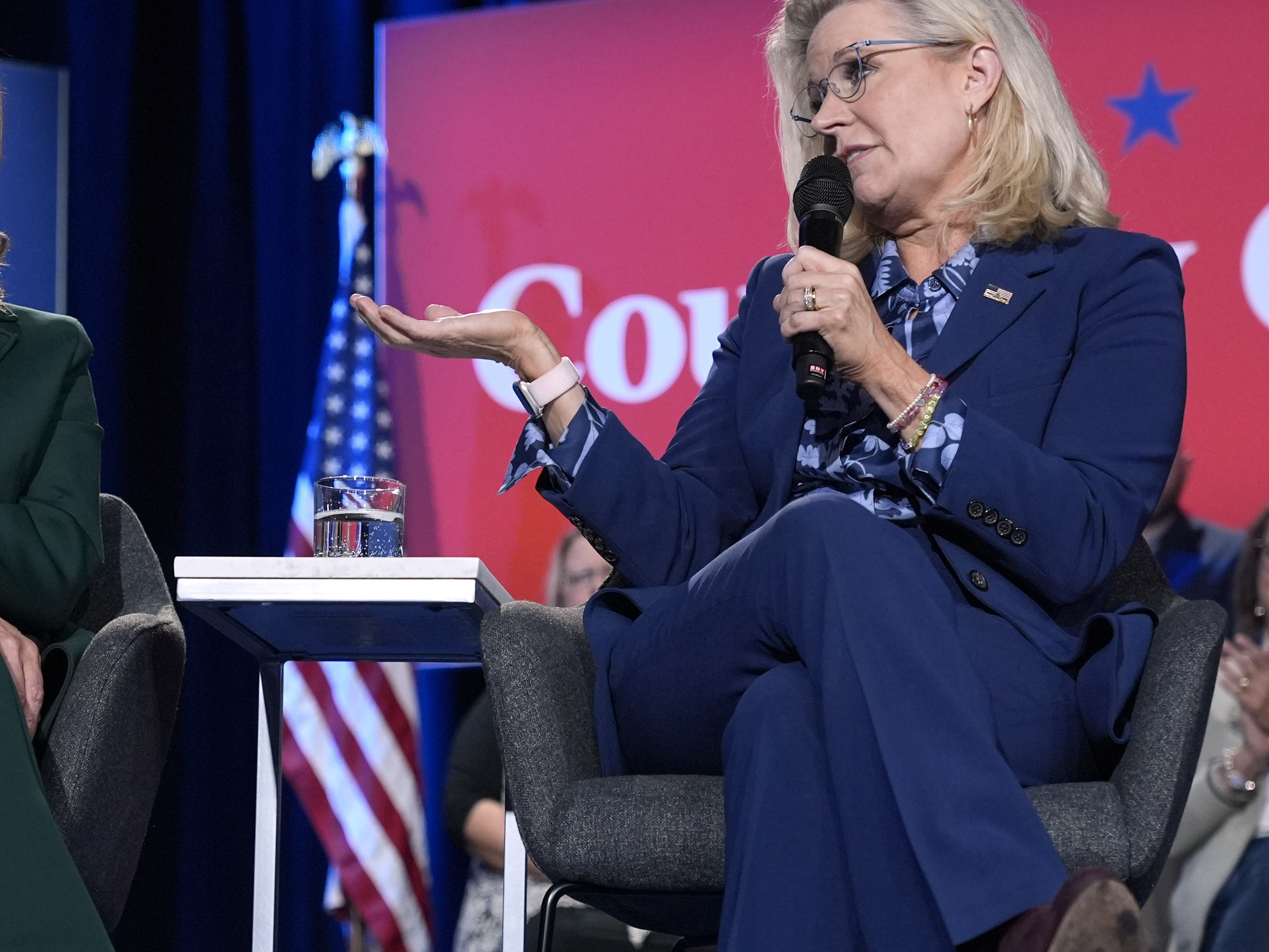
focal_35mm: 113
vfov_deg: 13.1
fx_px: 4143
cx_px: 380
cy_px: 662
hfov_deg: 17.4
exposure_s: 1/500
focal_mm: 65
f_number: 3.5
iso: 2500
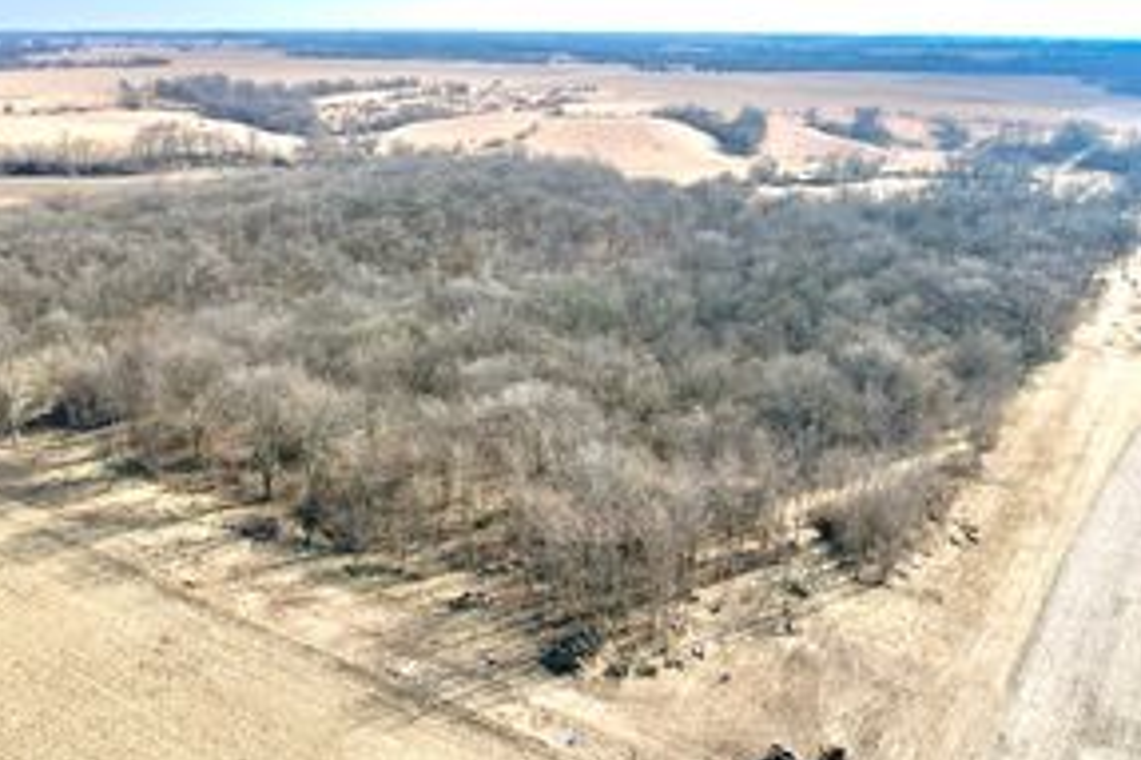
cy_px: 233
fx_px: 1045
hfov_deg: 57.3
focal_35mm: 33
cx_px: 569
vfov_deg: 39.3
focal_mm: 8.38
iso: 110
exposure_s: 1/2000
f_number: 2.8
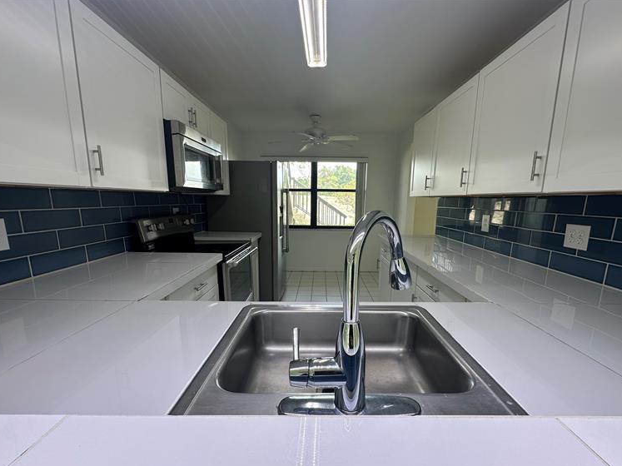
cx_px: 321
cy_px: 247
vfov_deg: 81.6
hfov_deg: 98.1
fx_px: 269
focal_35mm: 15
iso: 64
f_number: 2.2
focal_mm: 2.22
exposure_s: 1/120
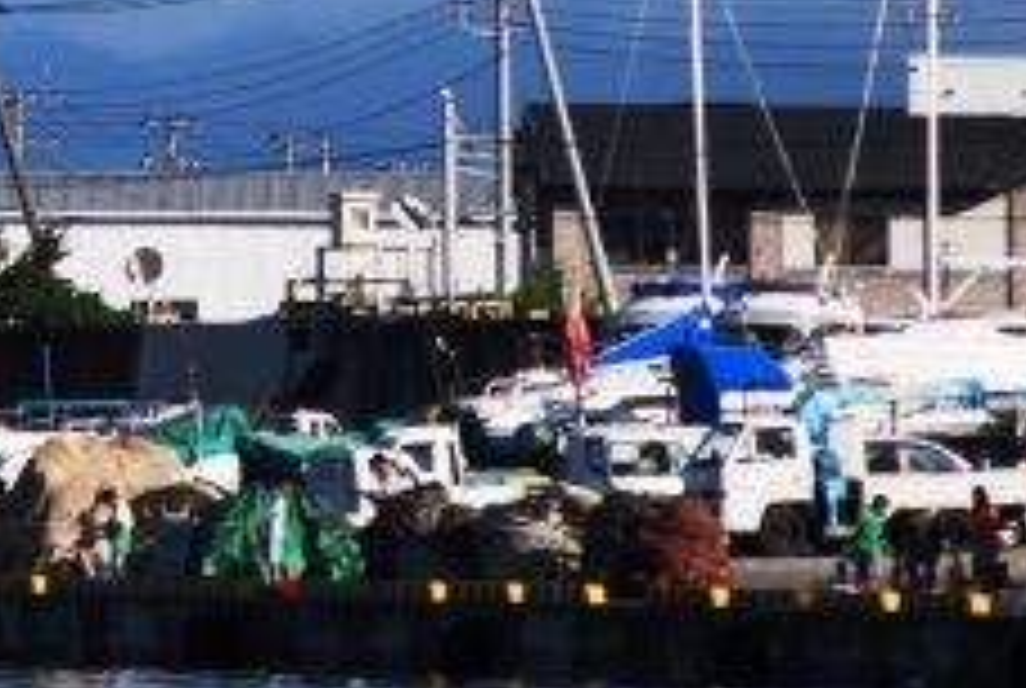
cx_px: -112
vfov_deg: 2.4
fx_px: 16505
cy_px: -479
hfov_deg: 3.6
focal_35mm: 578
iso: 200
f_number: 5.6
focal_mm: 110
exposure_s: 1/1250
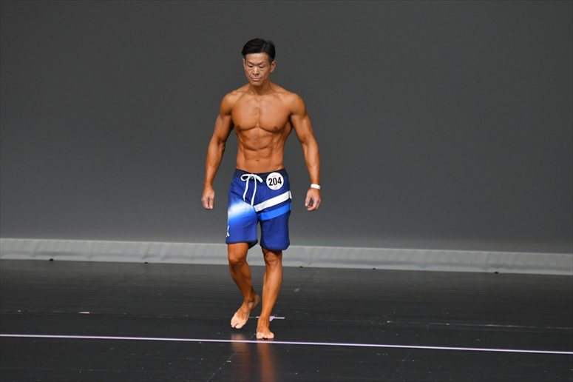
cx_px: 286
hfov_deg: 6.0
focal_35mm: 345
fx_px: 5489
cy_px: 191
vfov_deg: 4.0
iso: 4000
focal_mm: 230
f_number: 5.6
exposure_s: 1/400
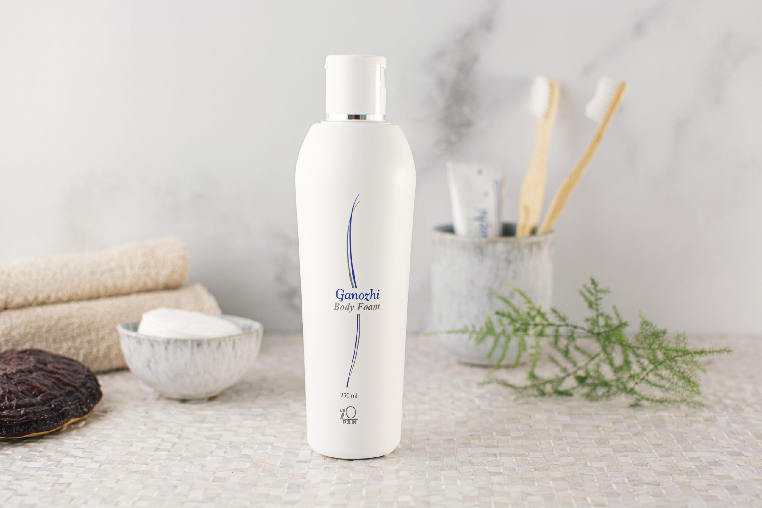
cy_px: 254
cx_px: 381
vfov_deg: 25.8
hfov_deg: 37.8
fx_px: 1111
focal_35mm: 52
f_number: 3.5
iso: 160
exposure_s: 1/50
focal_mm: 35
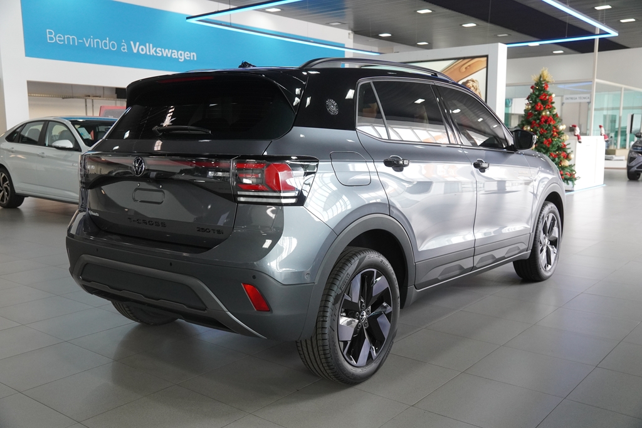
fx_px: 642
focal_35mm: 36
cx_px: 321
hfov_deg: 53.1
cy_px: 214
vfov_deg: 36.9
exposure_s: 1/160
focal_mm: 24
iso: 1250
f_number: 4
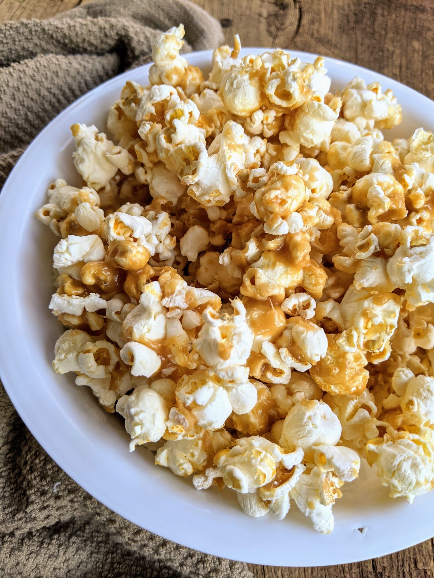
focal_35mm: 27
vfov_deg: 65.3
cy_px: 289
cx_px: 217
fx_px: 451
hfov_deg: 51.4
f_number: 1.8
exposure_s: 1/120
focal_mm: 4.44
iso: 122
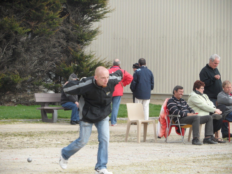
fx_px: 1206
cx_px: 116
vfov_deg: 8.2
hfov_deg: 11.0
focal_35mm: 180
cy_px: 87
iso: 80
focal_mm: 29.7
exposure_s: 1/250
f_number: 4.4
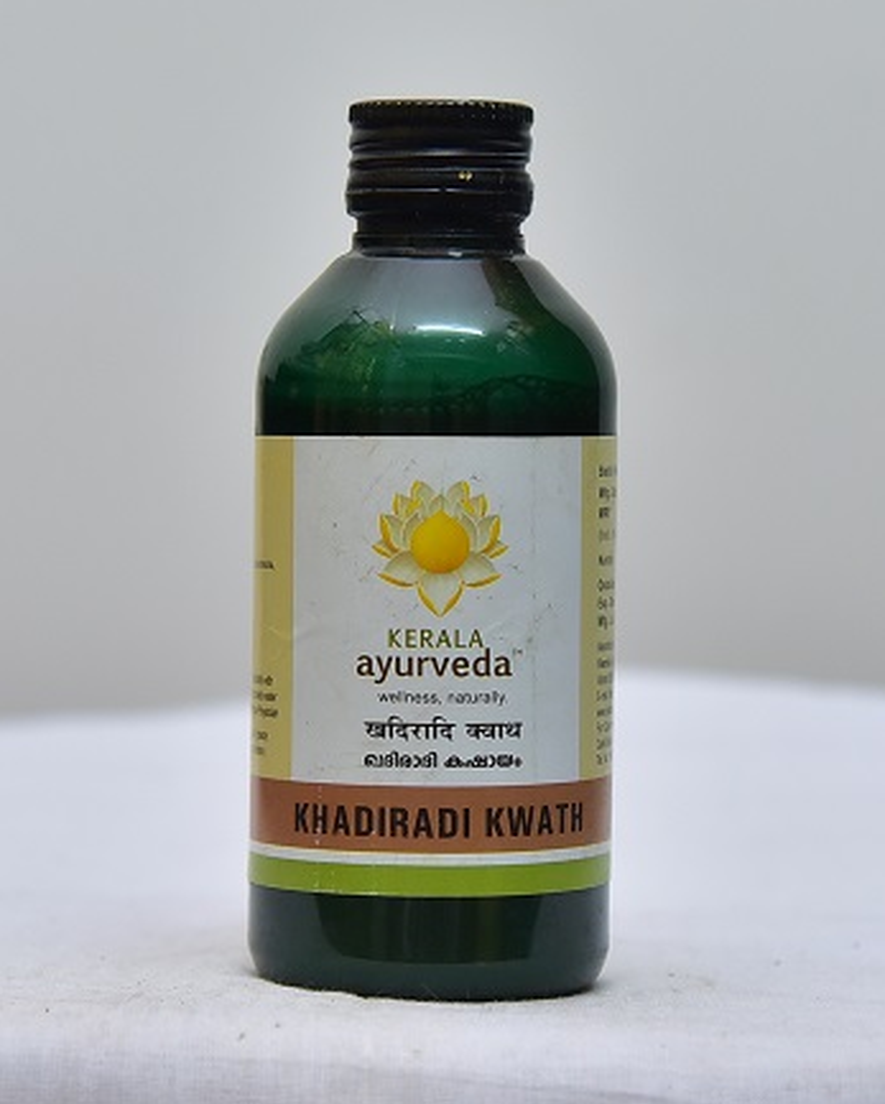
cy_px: 535
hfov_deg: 20.7
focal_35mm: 74
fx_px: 2420
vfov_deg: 25.7
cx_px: 441
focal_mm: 65
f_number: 4.5
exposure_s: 1/125
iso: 1600
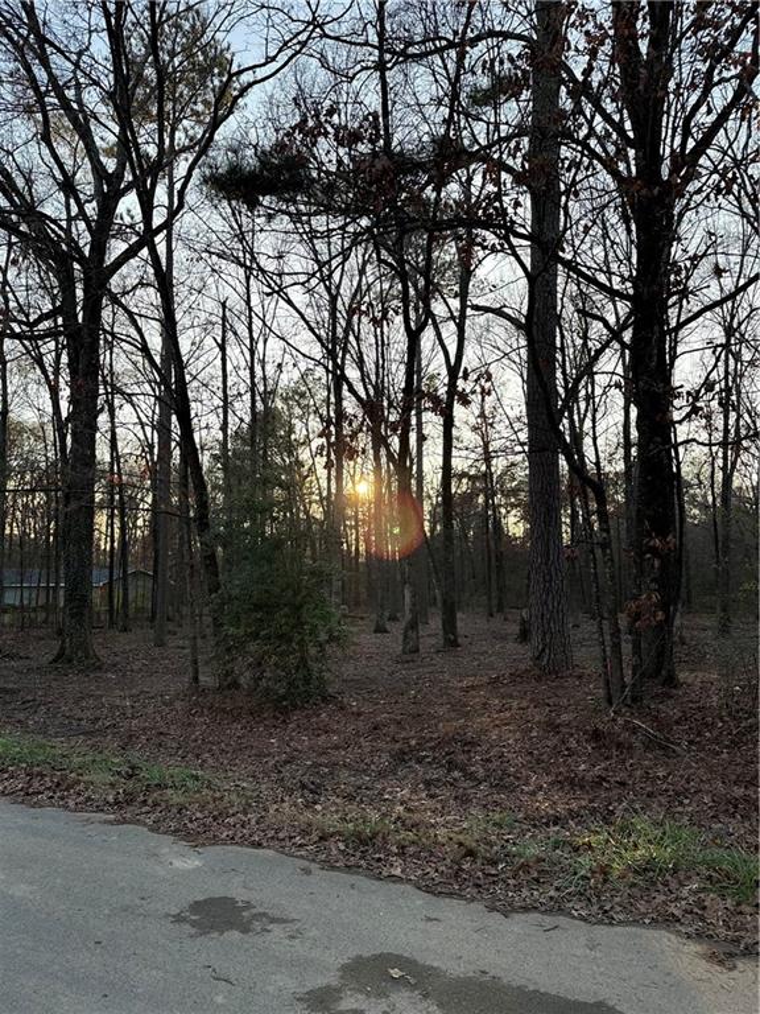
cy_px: 507
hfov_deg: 56.8
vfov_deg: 71.6
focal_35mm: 24
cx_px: 380
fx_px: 703
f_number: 1.78
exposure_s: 1/955
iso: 100
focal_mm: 6.76
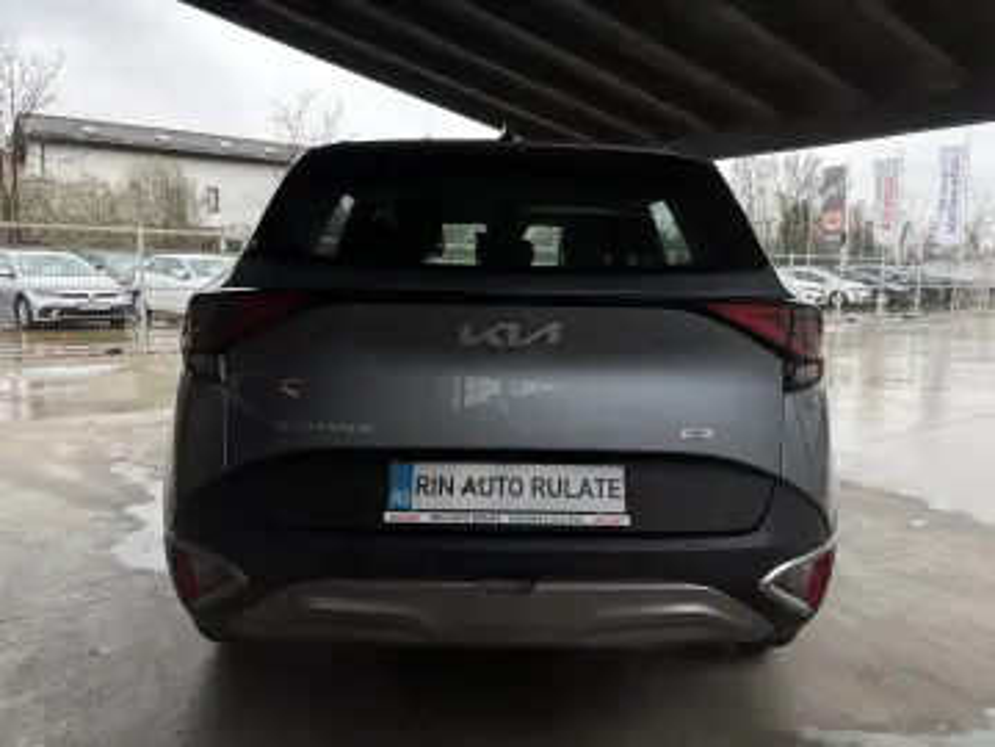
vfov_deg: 53.1
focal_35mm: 26
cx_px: 498
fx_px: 747
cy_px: 374
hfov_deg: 67.3
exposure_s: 1/396
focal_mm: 5.96
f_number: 1.6
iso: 50
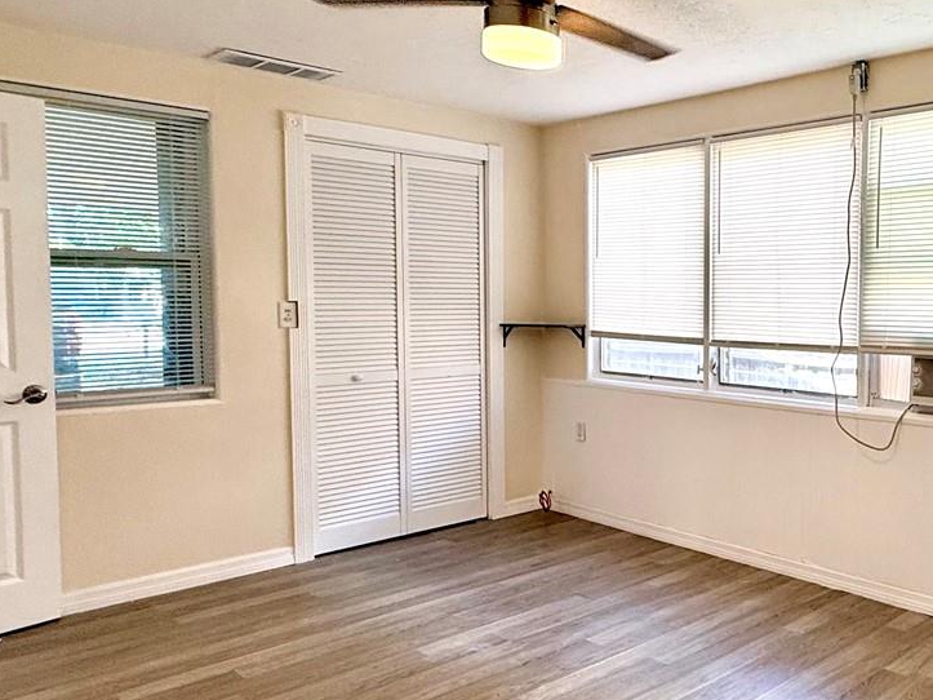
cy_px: 337
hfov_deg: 51.5
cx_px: 840
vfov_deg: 45.4
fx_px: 835
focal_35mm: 31
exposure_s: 1/120
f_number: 2.2
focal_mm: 2.22
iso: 100
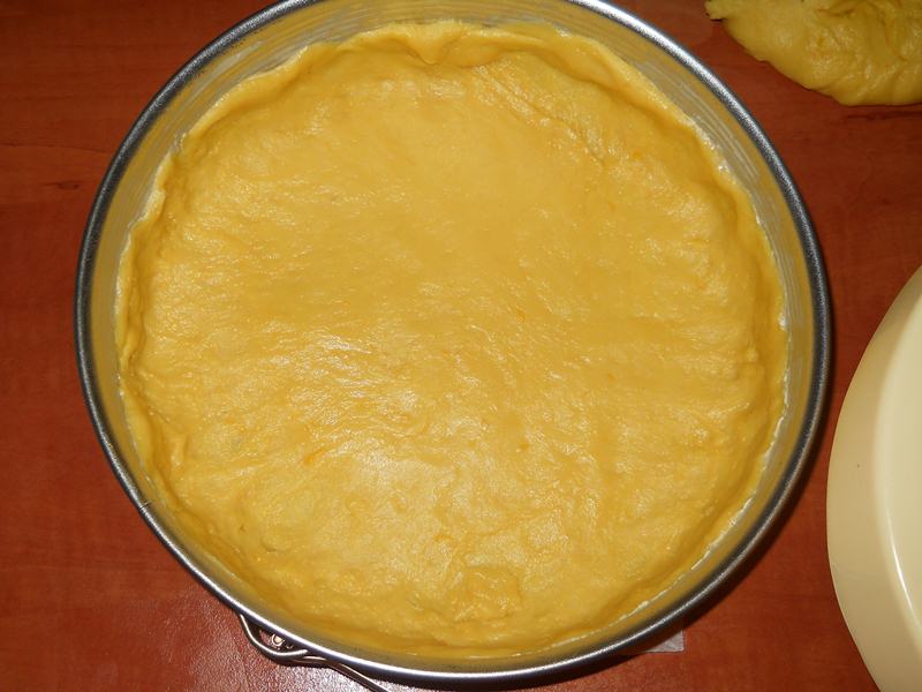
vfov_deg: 35.1
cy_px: 346
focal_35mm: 41
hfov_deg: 45.8
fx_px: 1092
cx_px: 461
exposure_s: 1/30
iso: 80
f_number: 3.1
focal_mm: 6.72
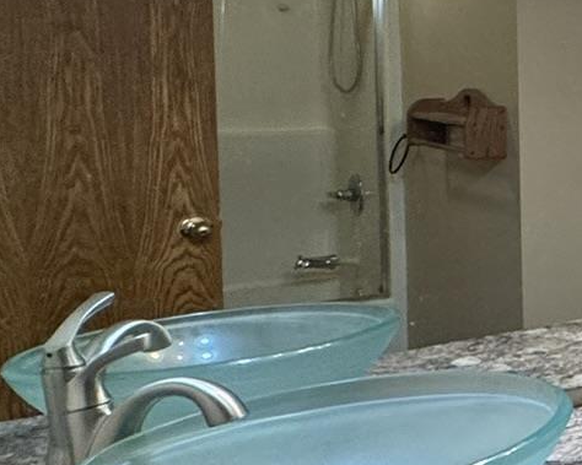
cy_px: 121
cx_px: 1136
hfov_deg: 19.6
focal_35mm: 59
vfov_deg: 25.5
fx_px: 1016
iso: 250
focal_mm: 2.22
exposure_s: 1/120
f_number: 2.2
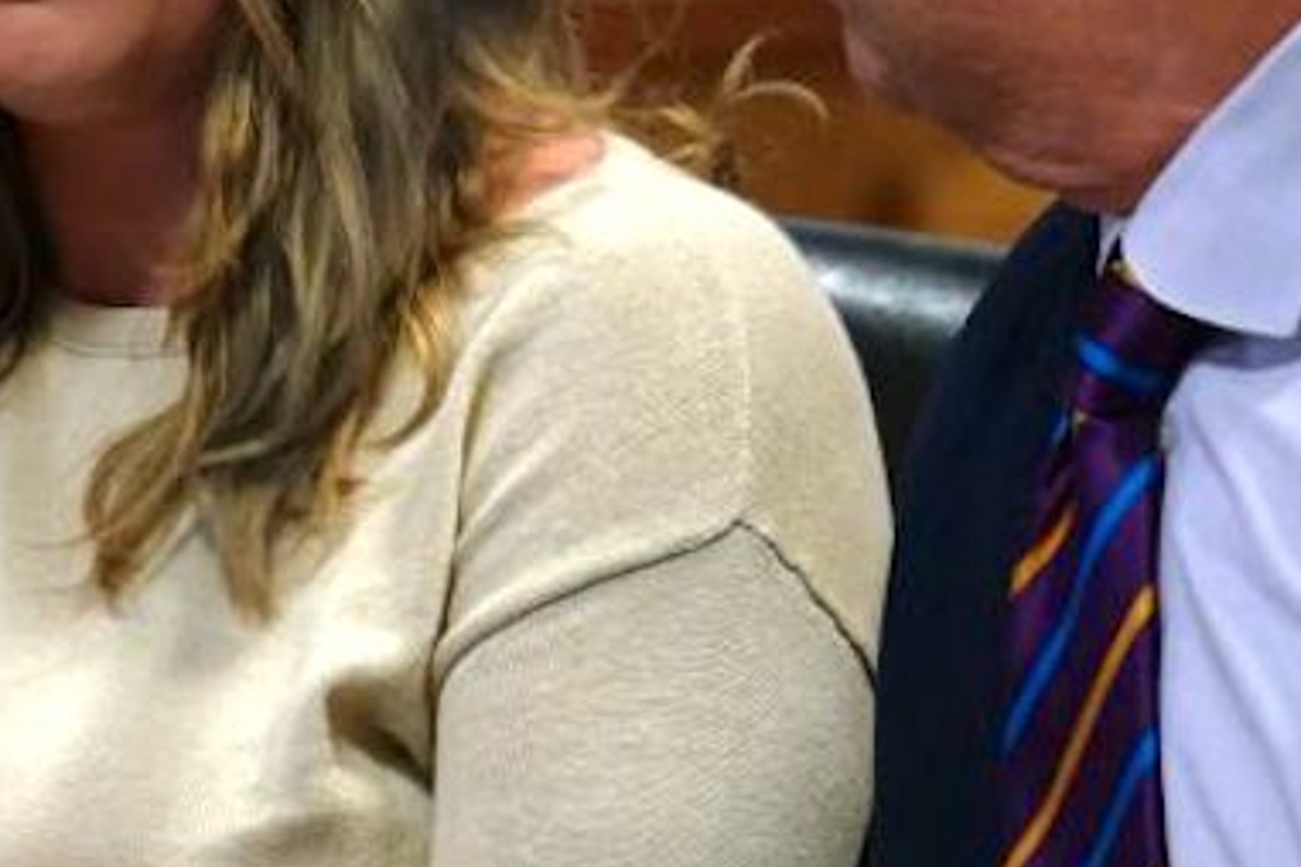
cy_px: 287
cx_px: -587
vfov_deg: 2.2
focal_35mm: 630
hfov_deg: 3.3
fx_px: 22766
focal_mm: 200
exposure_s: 1/500
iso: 3200
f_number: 2.8
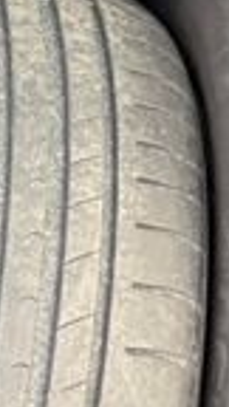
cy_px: 345
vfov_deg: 10.6
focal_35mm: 202
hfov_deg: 6.0
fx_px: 2181
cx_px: -11
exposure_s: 1/243
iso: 64
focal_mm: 5.96
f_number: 1.6
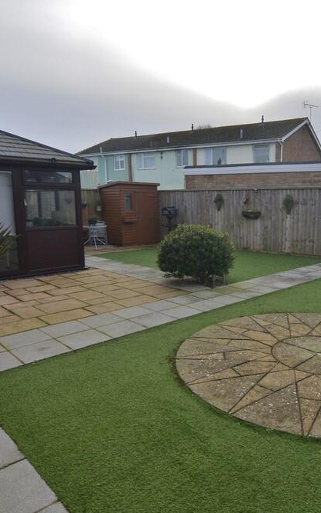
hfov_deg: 46.7
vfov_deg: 70.9
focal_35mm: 26
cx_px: 229
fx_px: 361
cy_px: 259
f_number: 7.1
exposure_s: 1/200
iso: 200
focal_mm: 11
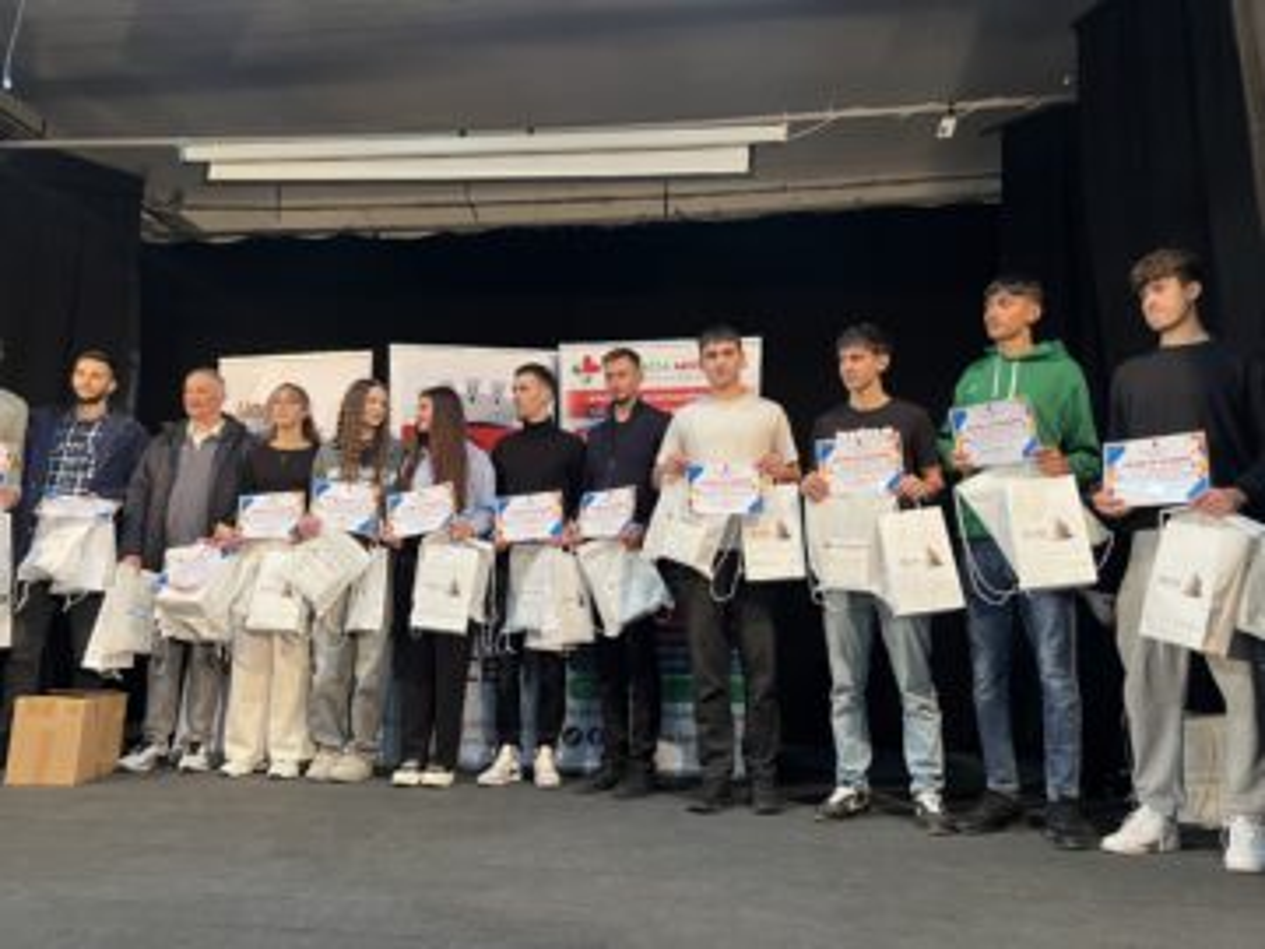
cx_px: 632
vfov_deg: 53.1
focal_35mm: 26
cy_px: 474
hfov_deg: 67.3
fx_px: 950
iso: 100
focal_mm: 5.7
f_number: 1.5
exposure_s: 1/50
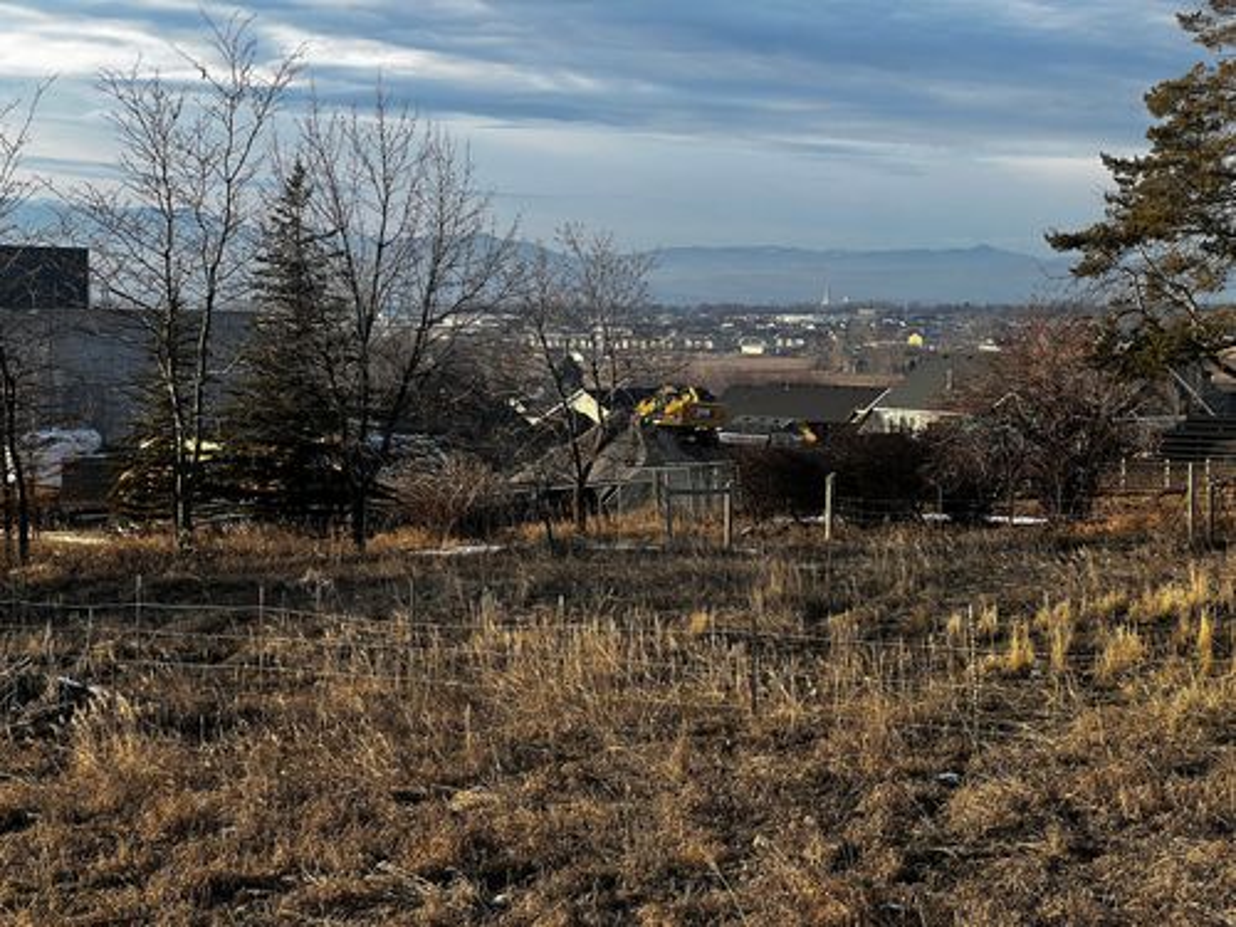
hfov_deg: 25.3
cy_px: 464
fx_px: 2749
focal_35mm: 77
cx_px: 618
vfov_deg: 19.1
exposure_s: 1/223
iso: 32
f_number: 2.8
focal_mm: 9
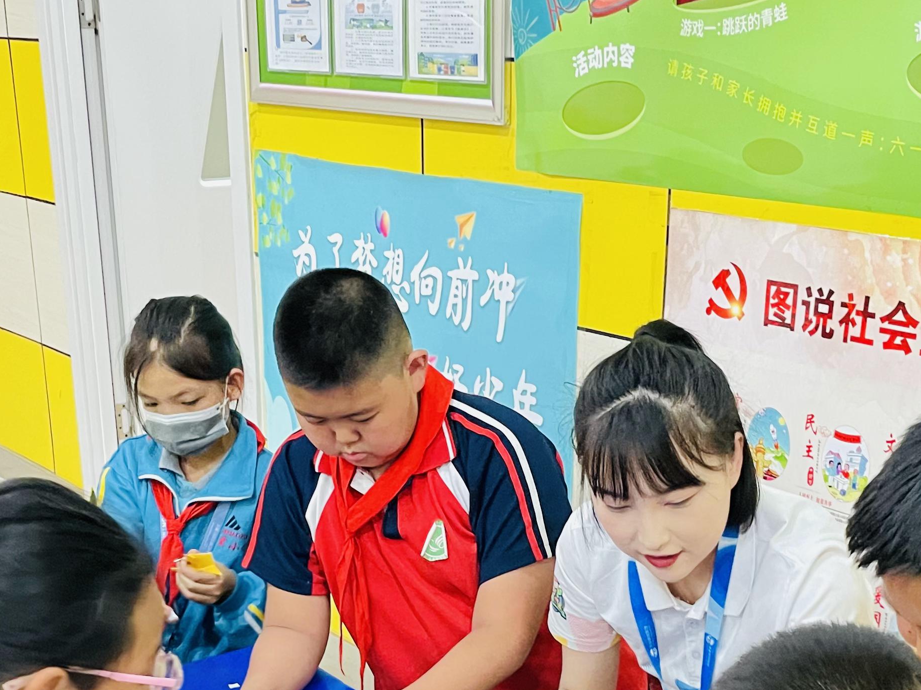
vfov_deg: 24.9
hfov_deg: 33.7
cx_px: 398
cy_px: 620
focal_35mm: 57
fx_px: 1516
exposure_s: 1/33
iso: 500
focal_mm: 4.2
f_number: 1.6
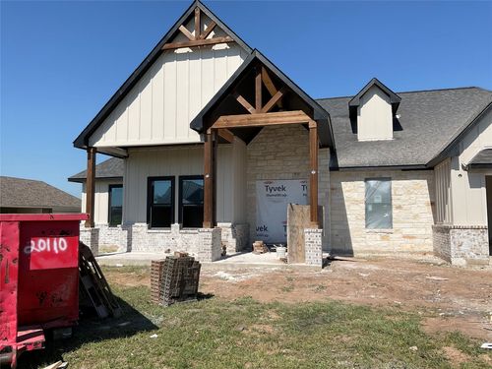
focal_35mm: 29
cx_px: 246
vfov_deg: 48.2
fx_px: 412
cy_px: 184
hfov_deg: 61.7
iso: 16
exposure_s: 1/3322
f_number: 1.8
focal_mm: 3
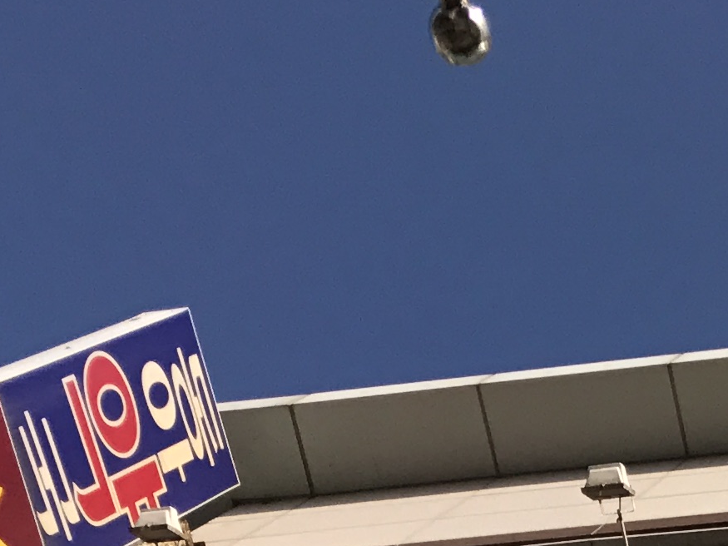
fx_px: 2713
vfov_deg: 10.3
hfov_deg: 14.1
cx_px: 1171
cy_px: 1202
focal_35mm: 129
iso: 20
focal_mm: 3.99
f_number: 1.8
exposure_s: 1/2227
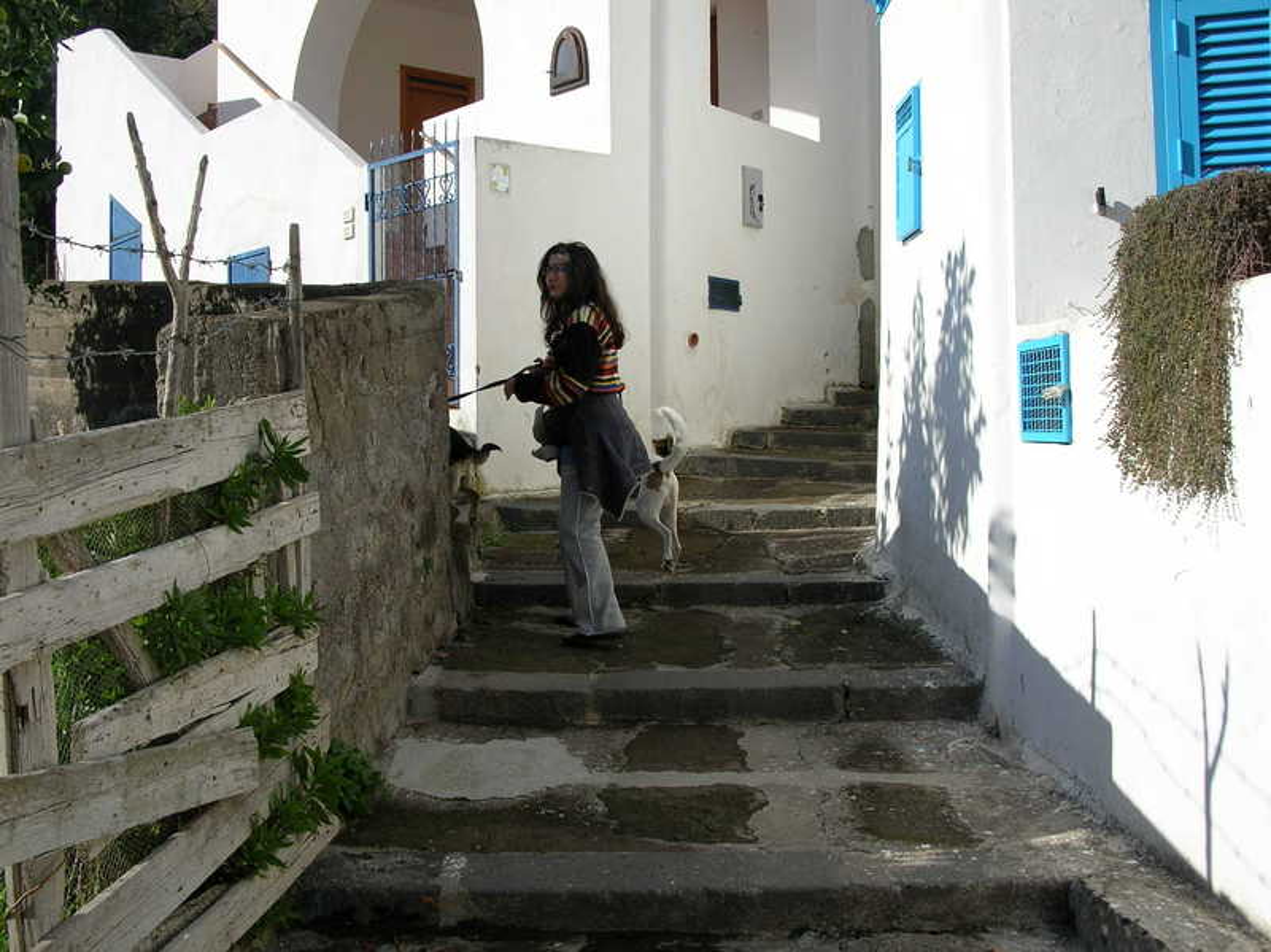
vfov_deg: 39.6
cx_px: 636
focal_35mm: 36
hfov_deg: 51.4
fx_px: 1321
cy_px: 476
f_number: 3.7
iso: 50
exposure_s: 1/874
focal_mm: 6
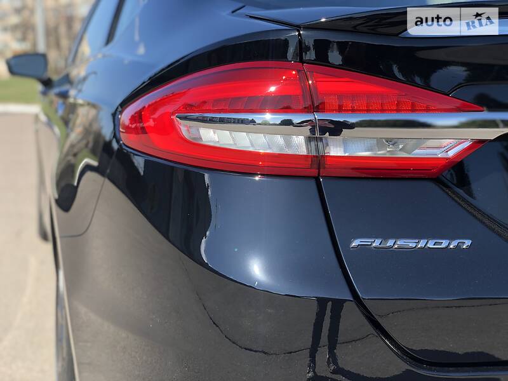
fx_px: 763
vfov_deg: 28.0
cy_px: 190
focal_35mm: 52
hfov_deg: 36.8
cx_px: 254
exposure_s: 1/277
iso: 16
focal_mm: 6
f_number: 2.4
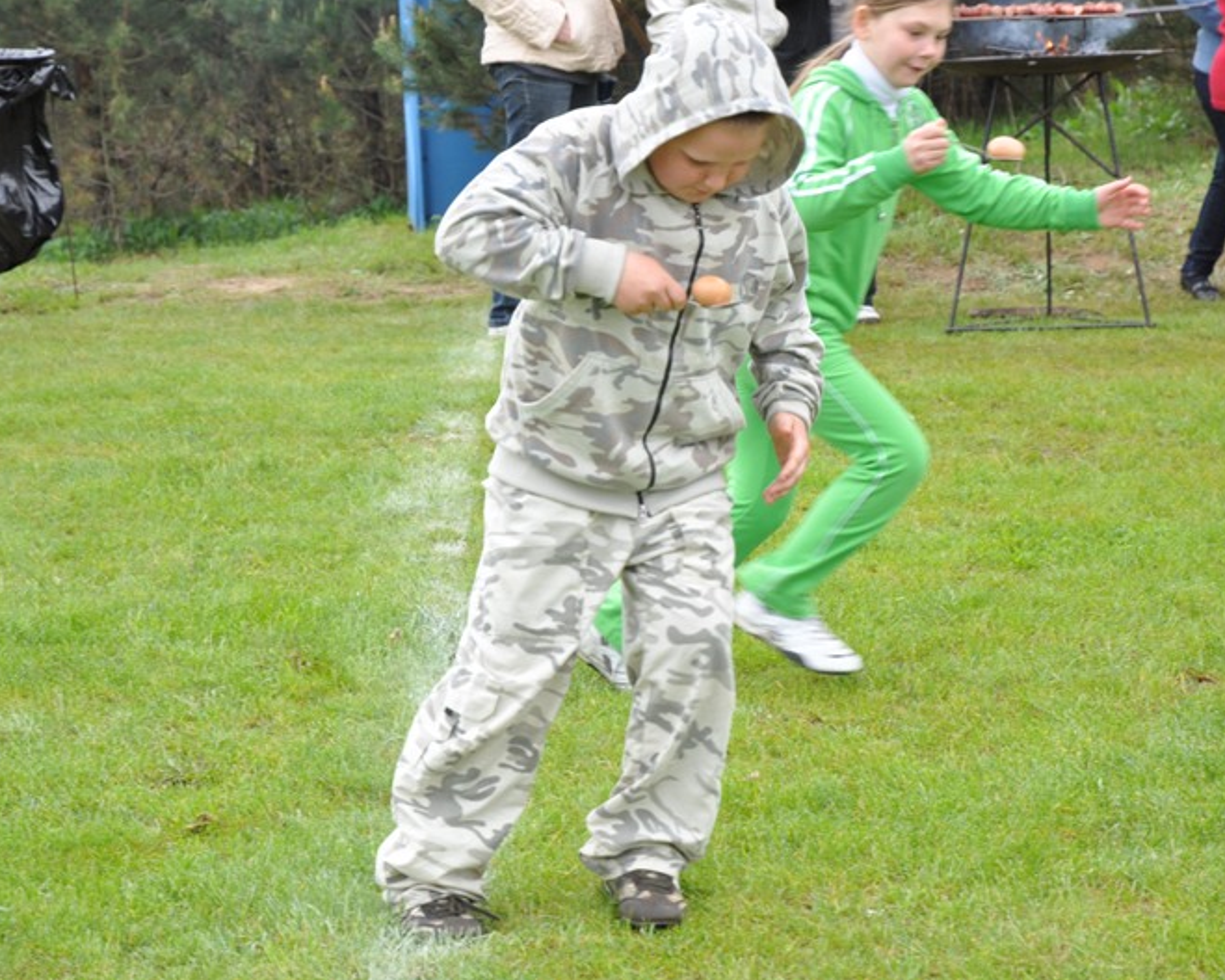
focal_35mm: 116
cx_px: 669
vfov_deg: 13.3
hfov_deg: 16.6
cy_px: 490
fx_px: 4205
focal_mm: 68
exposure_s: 1/250
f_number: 5.6
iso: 500
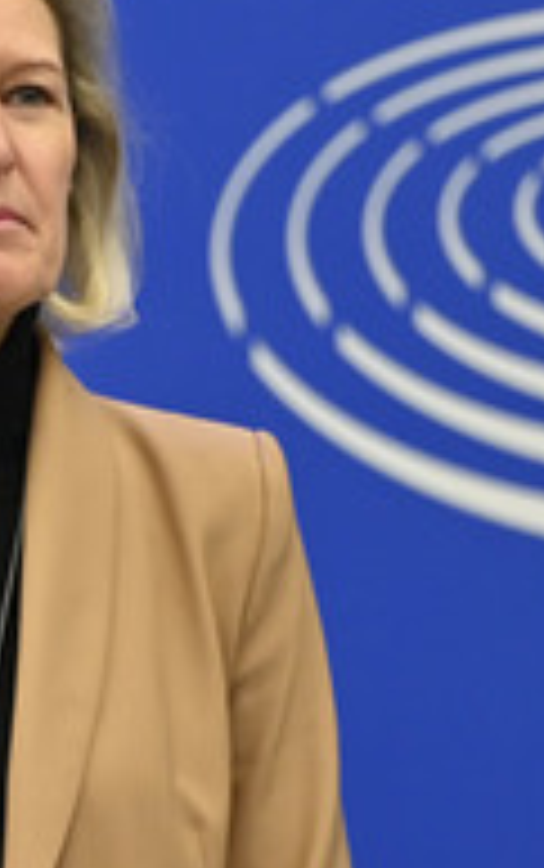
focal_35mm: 333
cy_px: 535
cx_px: 429
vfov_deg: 6.3
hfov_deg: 4.0
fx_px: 7882
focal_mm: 140
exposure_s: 1/320
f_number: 2.8
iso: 1000
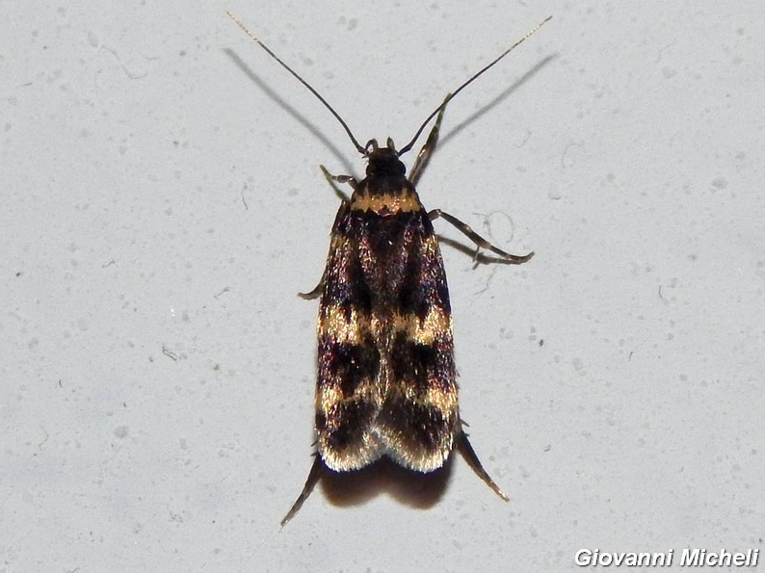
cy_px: 287
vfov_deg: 11.1
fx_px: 2938
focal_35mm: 133
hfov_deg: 14.8
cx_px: 381
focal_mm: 23.4
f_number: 9.6
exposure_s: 1/30
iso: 200
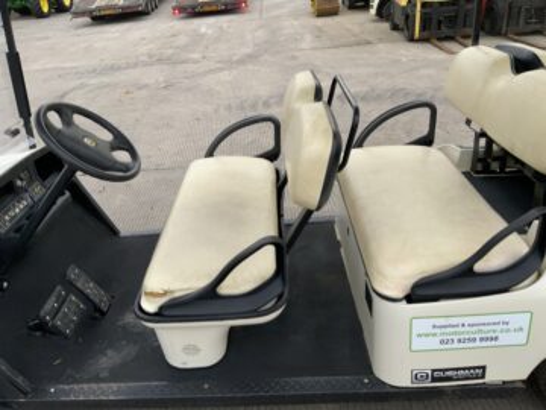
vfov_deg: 48.2
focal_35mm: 29
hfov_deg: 61.7
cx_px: 273
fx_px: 457
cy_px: 205
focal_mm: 3
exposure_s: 1/122
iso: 64
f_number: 1.8
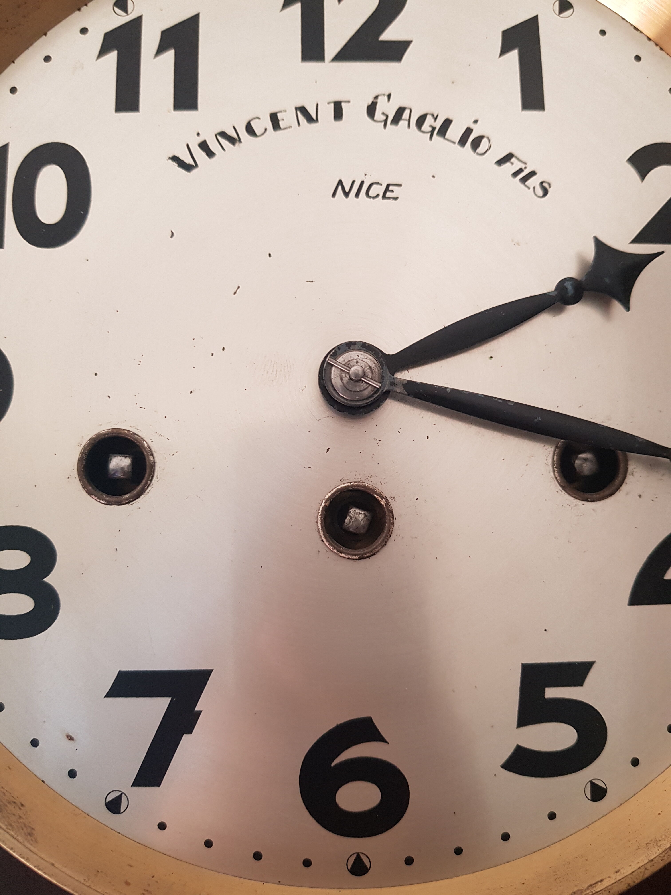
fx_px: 672
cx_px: 336
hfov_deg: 53.1
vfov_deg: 67.3
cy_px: 448
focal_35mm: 26
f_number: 1.7
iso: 160
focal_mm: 4.2
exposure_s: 1/50
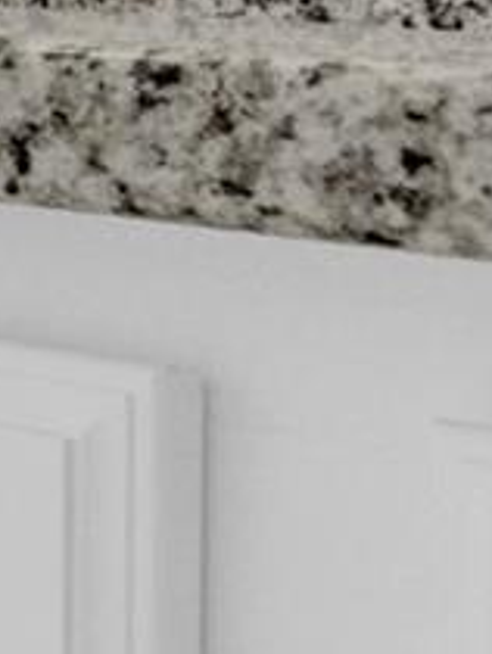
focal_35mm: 150
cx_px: -1370
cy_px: -76
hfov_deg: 7.5
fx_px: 2837
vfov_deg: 12.9
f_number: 10
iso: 800
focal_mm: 16
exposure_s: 1/80
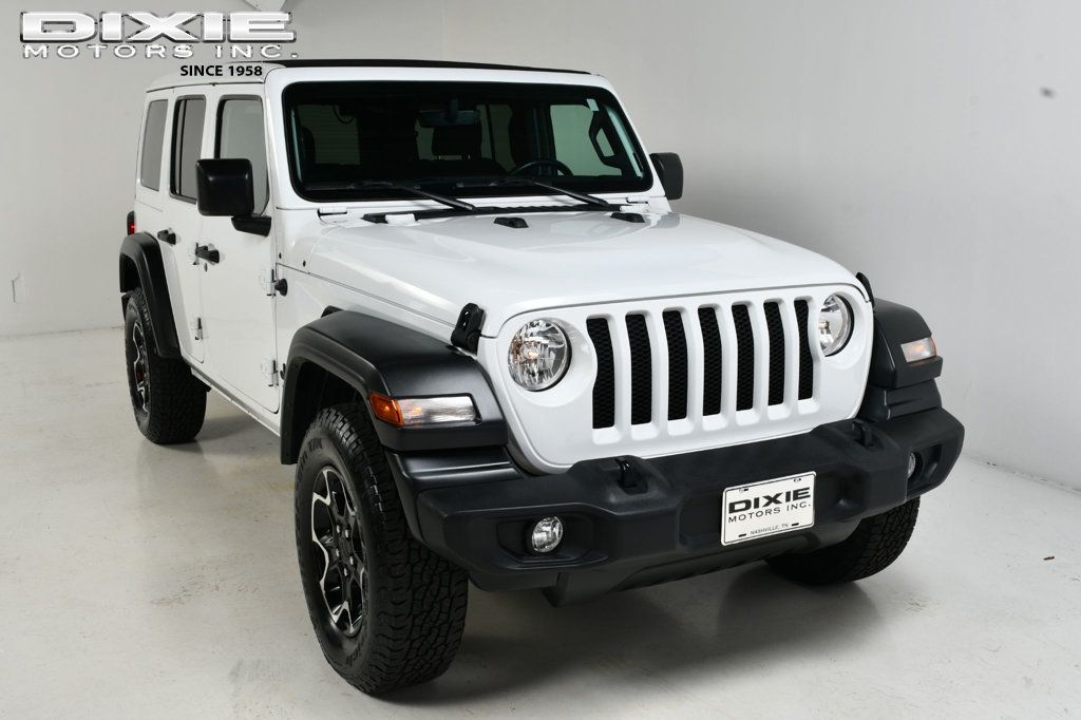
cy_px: 360
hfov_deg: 49.6
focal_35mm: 39
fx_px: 1171
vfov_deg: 34.2
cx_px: 540
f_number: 13
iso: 100
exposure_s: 1/160
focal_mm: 26
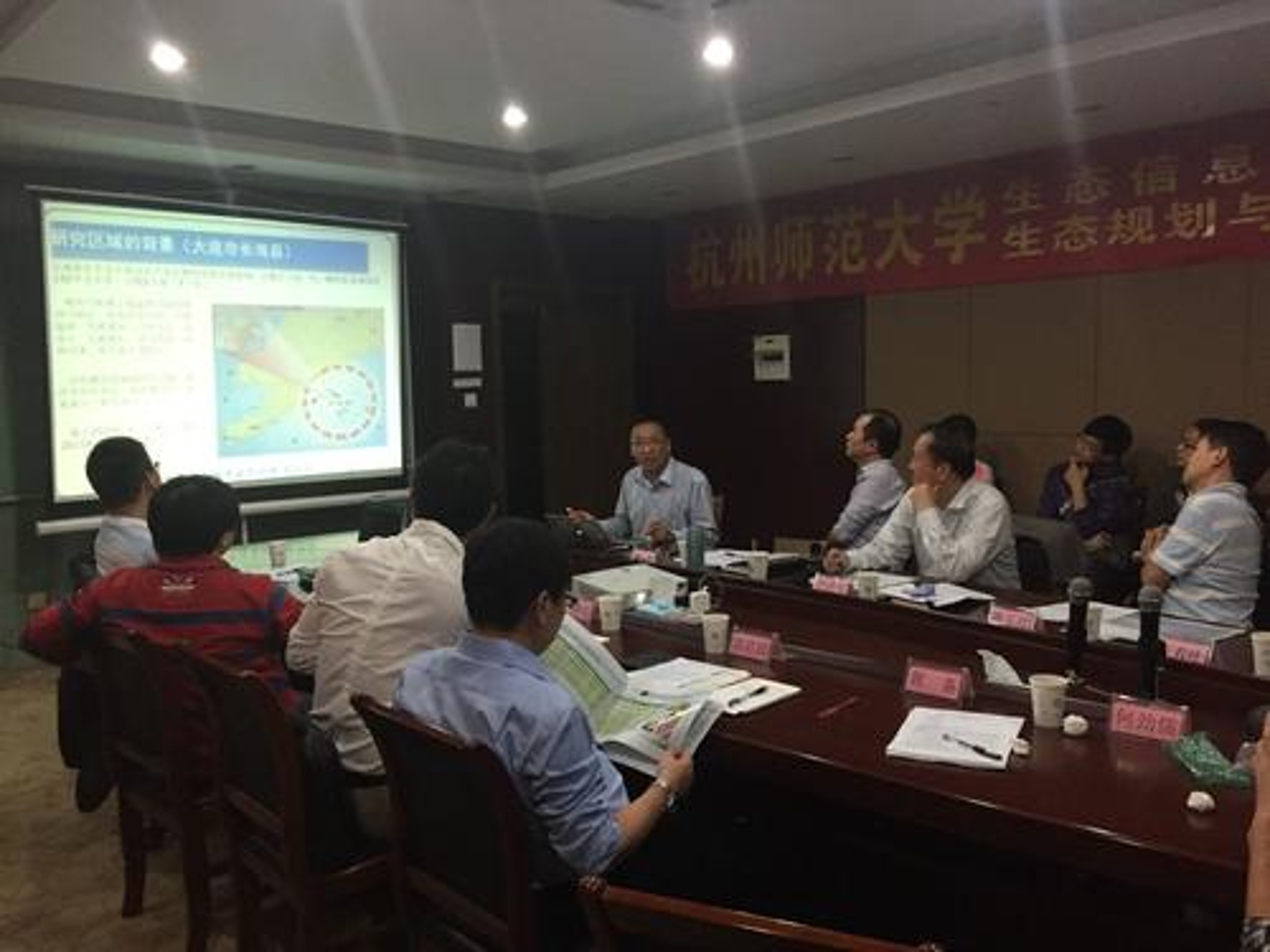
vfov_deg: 48.2
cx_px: 635
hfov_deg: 61.7
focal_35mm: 29
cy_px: 476
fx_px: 1064
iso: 250
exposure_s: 1/20
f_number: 2.2
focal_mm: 4.15
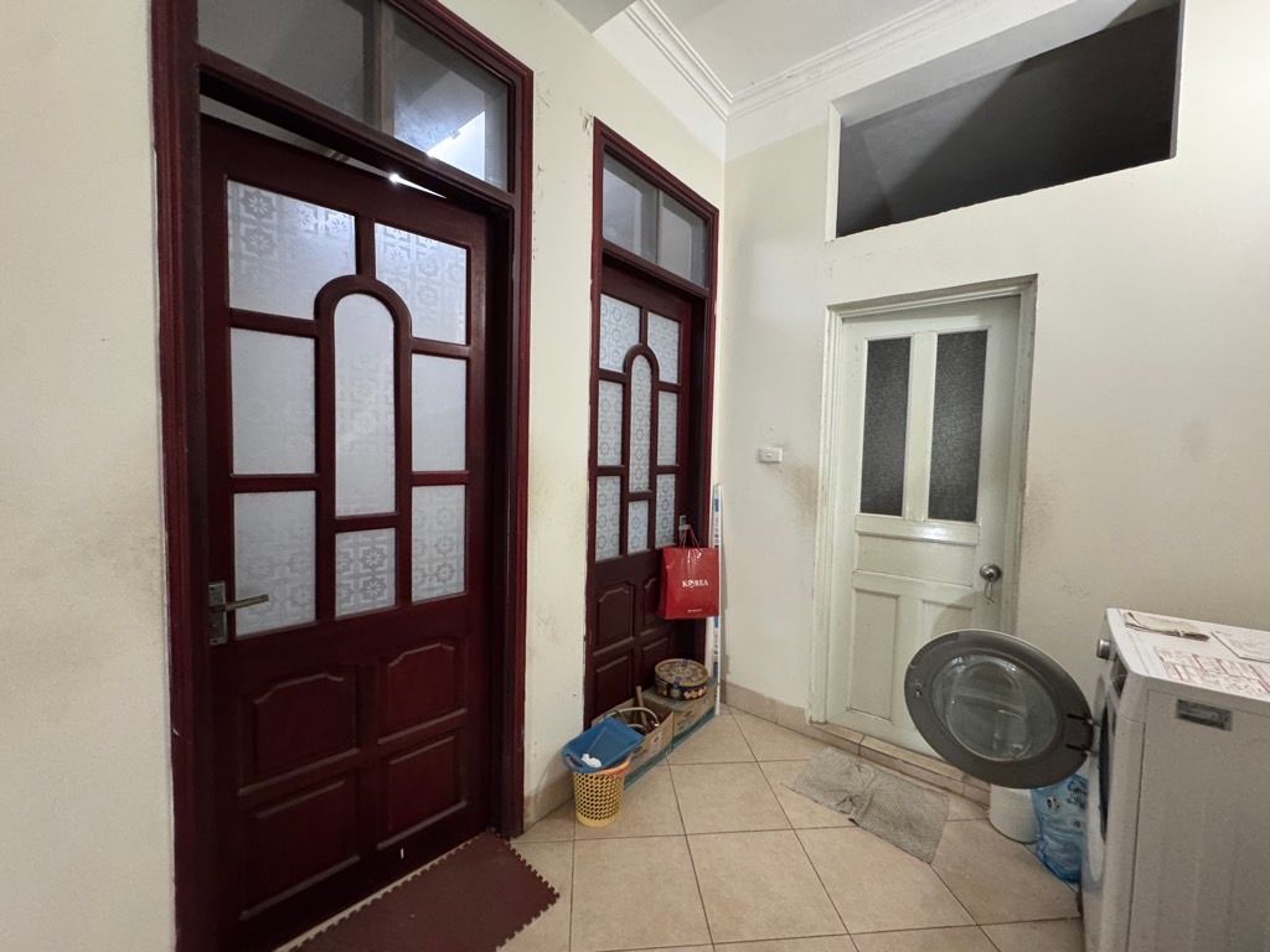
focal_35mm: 14
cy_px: 476
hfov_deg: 102.1
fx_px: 514
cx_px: 635
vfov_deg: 85.7
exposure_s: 1/50
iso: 640
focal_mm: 2.22
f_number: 2.2
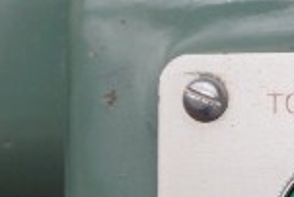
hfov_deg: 8.9
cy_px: 216
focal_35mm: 213
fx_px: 1744
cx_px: 648
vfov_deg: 6.4
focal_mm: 21
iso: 125
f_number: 4
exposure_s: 1/60
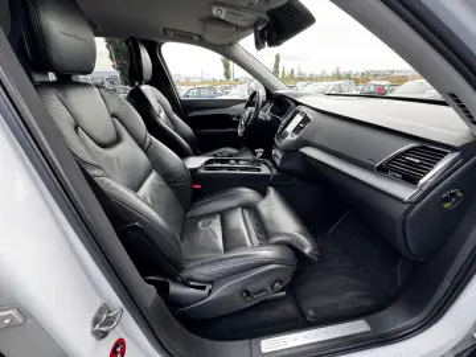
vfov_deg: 85.7
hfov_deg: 102.1
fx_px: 193
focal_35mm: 14
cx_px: 238
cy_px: 178
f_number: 2.2
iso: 80
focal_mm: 2.22
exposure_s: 1/99
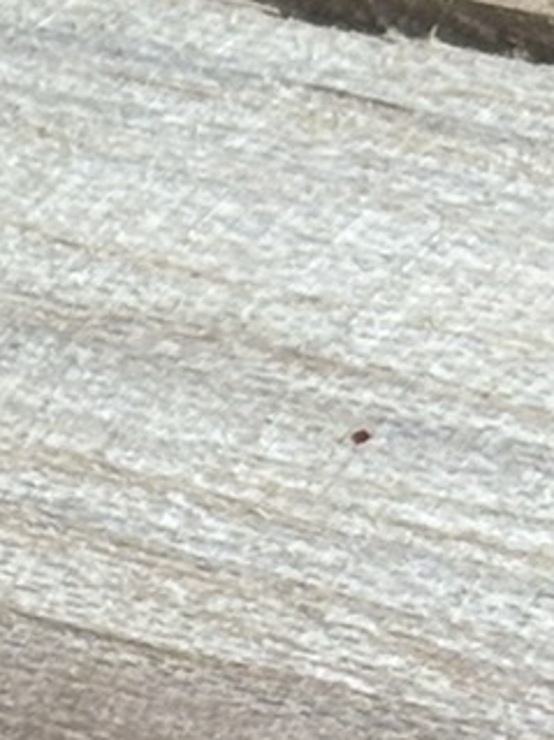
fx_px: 7132
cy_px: 302
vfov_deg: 5.9
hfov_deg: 4.3
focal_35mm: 334
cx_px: -930
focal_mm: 5.96
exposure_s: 1/50
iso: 64
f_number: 1.6
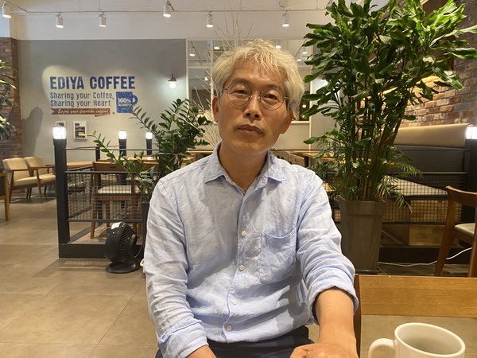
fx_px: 358
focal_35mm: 26
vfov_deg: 53.1
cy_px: 179
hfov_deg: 67.3
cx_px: 238
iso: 160
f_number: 1.8
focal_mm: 4.25
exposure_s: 1/60
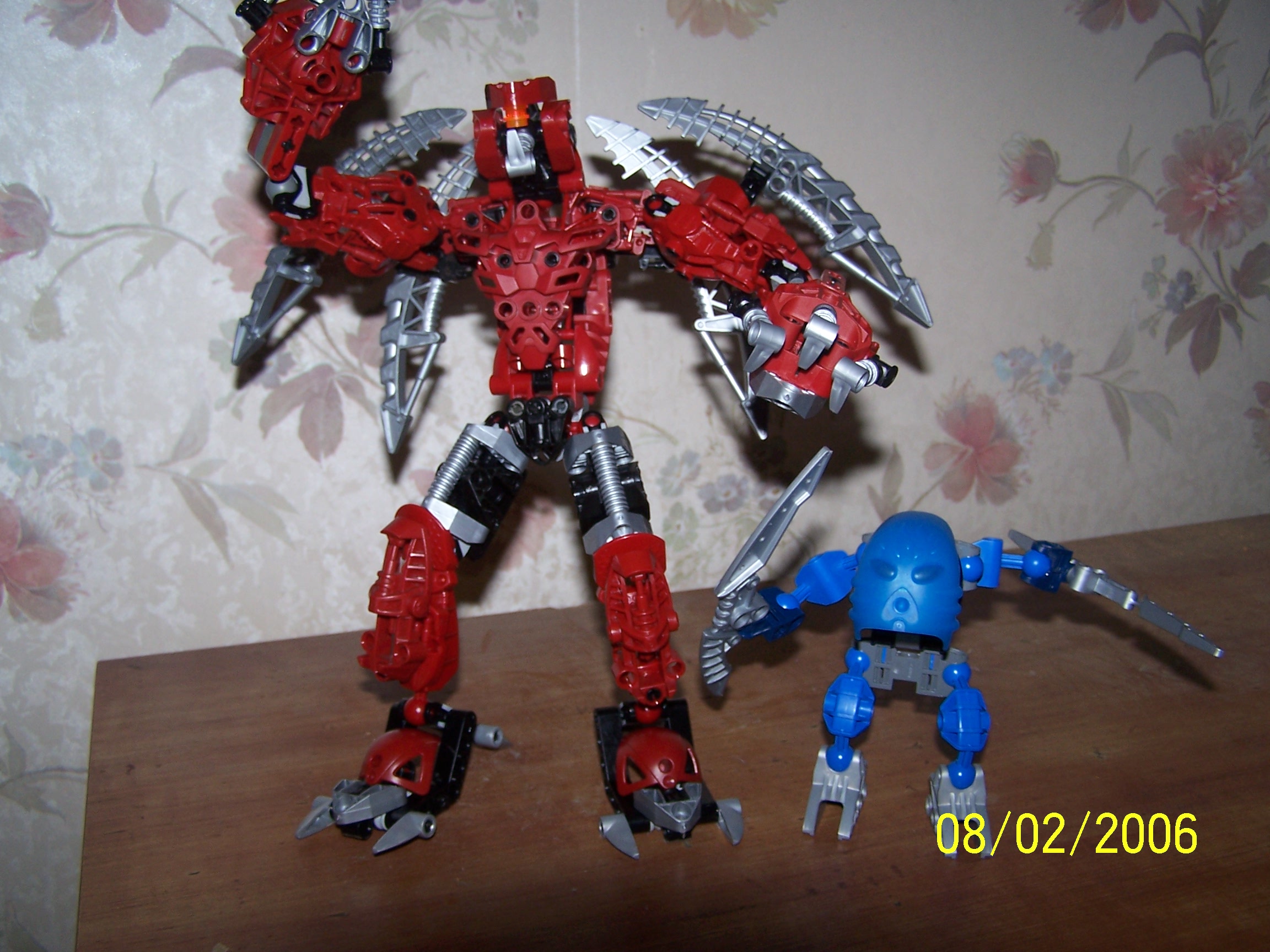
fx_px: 1394
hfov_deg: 49.0
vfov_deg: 37.7
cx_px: 635
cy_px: 476
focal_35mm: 38
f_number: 2.8
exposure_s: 1/60
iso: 80
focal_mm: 6.3
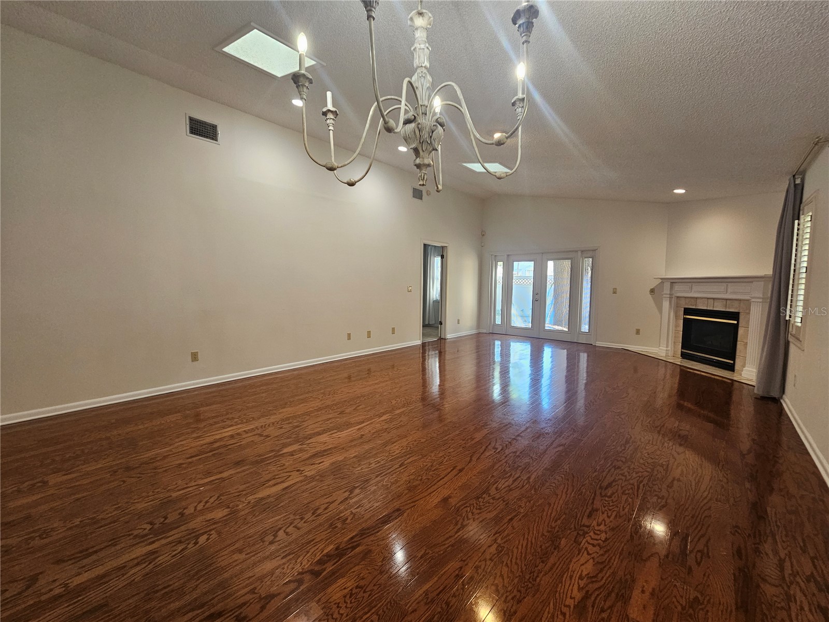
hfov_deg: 106.2
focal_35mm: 13
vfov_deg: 89.9
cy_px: 311
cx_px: 414
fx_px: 311
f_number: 2.2
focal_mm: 2.2
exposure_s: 1/60
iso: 200
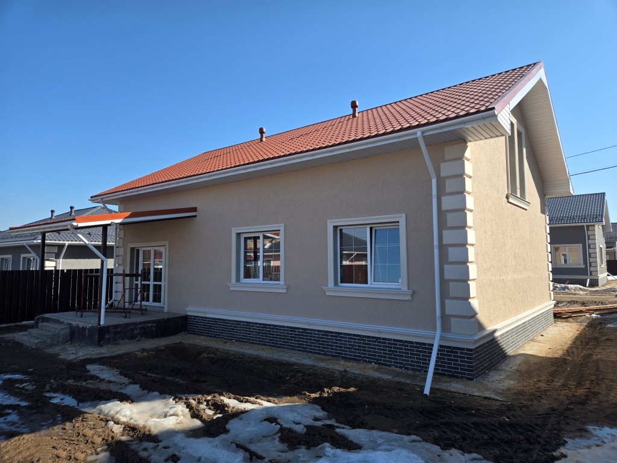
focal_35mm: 23
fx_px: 410
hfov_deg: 73.9
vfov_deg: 58.9
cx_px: 308
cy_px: 232
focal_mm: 5.4
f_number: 1.8
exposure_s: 1/2921
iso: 64
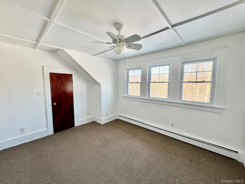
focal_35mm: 14
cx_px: 122
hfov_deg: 102.1
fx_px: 99
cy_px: 92
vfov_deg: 85.7
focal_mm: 2.22
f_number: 2.2
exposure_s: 1/99
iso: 100
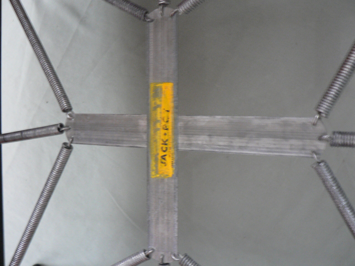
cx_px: 178
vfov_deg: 39.7
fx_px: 369
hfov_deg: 51.4
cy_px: 133
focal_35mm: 36
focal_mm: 6
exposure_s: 1/5
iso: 200
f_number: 2.8
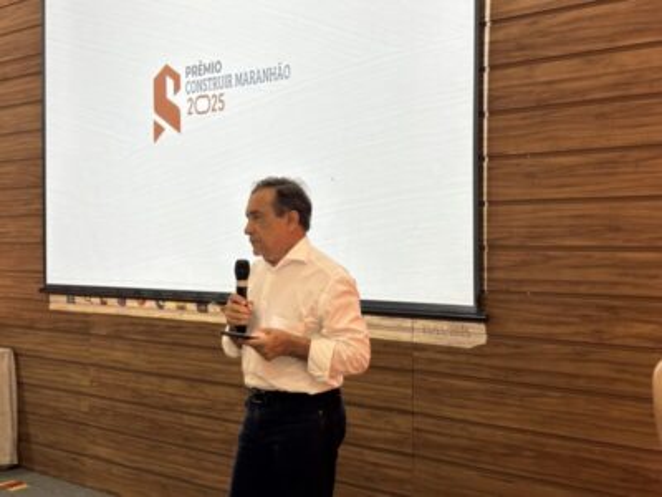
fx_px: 918
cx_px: 331
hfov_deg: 39.7
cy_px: 248
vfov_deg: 30.3
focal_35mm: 48
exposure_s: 1/60
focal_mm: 6.86
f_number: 1.78
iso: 160
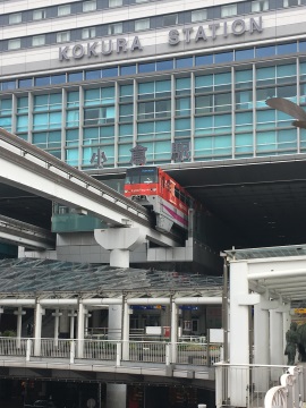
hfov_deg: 48.2
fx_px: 342
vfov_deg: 61.7
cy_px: 204
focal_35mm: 29
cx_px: 153
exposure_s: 1/596
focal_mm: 4.15
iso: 25
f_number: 2.2
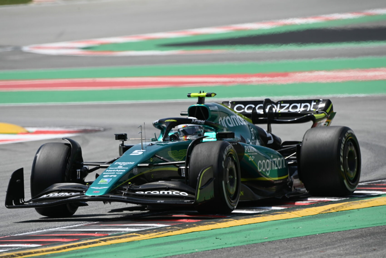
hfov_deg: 3.7
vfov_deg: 2.5
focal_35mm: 561
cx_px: 193
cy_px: 129
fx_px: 6016
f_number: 8
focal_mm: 560
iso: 400
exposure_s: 1/1600
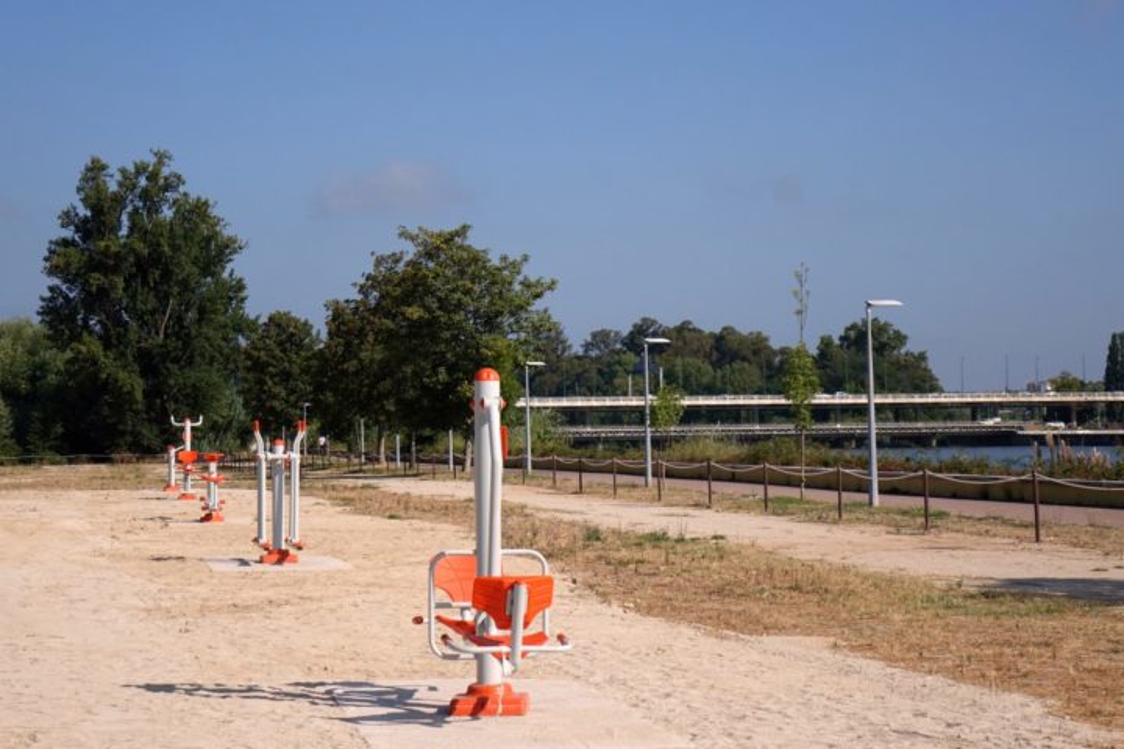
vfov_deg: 18.7
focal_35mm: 73
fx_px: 2279
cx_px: 562
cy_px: 374
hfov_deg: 27.7
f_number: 5.6
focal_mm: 26.65
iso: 125
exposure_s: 1/800
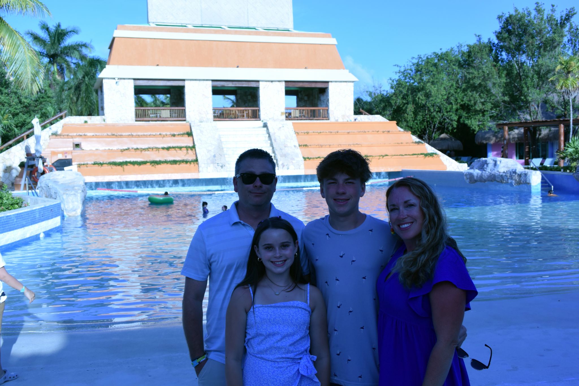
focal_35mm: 40
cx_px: 290
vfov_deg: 33.4
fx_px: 643
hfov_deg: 48.5
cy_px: 193
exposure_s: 1/500
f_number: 5
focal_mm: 15
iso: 160
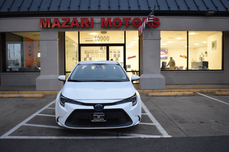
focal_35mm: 34
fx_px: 219
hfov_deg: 55.1
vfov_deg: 38.3
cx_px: 114
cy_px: 76
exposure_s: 1/125
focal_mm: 23
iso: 2000
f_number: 4
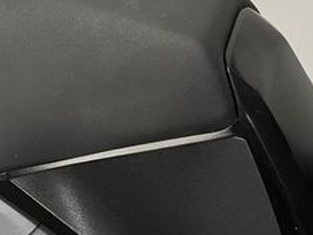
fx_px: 643
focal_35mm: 71
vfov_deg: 19.0
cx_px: -54
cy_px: -80
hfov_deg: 24.9
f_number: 1.6
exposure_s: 1/50
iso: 125
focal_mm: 5.1
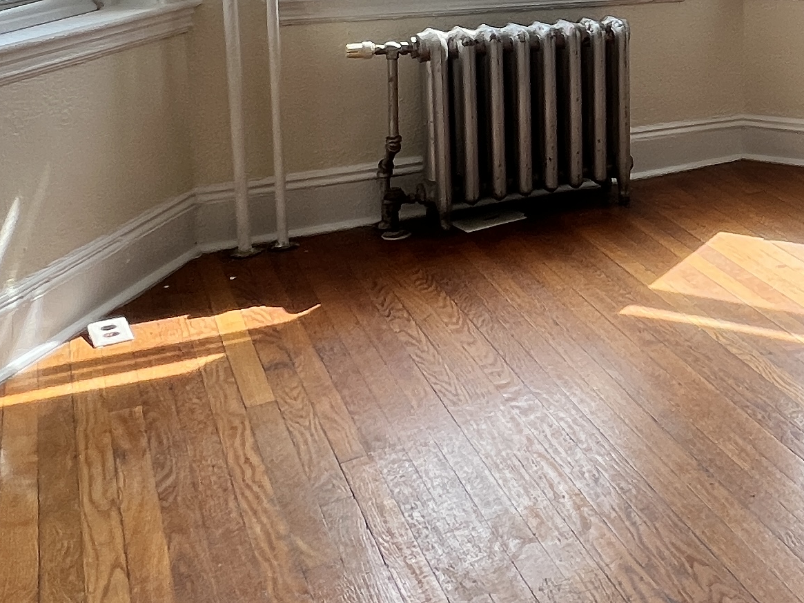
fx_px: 1045
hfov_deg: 33.5
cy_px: 4
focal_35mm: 45
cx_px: 984
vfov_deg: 30.0
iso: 32
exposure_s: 1/160
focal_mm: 1.57
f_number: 1.8
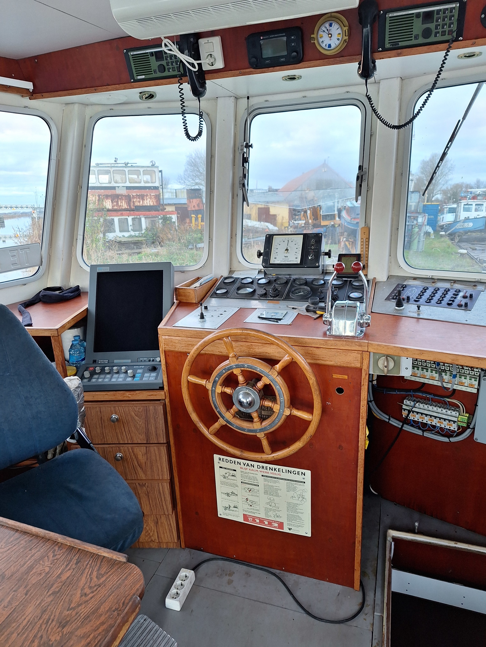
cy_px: 324
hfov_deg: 58.9
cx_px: 243
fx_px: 431
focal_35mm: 23
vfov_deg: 73.9
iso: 80
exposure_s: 1/50
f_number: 1.8
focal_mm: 5.54
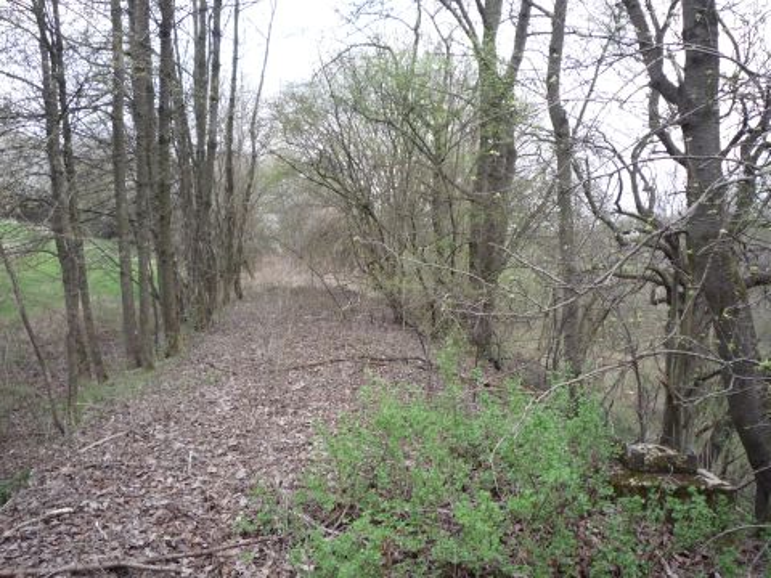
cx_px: 386
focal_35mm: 32
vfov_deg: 44.2
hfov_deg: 56.8
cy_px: 289
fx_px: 713
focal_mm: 5.2
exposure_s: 1/160
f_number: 3.3
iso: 200
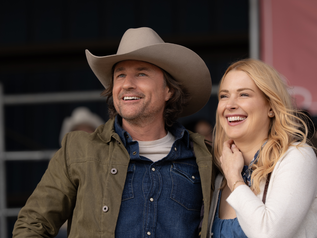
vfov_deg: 7.8
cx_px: 172
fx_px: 1749
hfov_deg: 10.4
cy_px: 119
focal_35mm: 191
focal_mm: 176
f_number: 4
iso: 250
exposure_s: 1/640
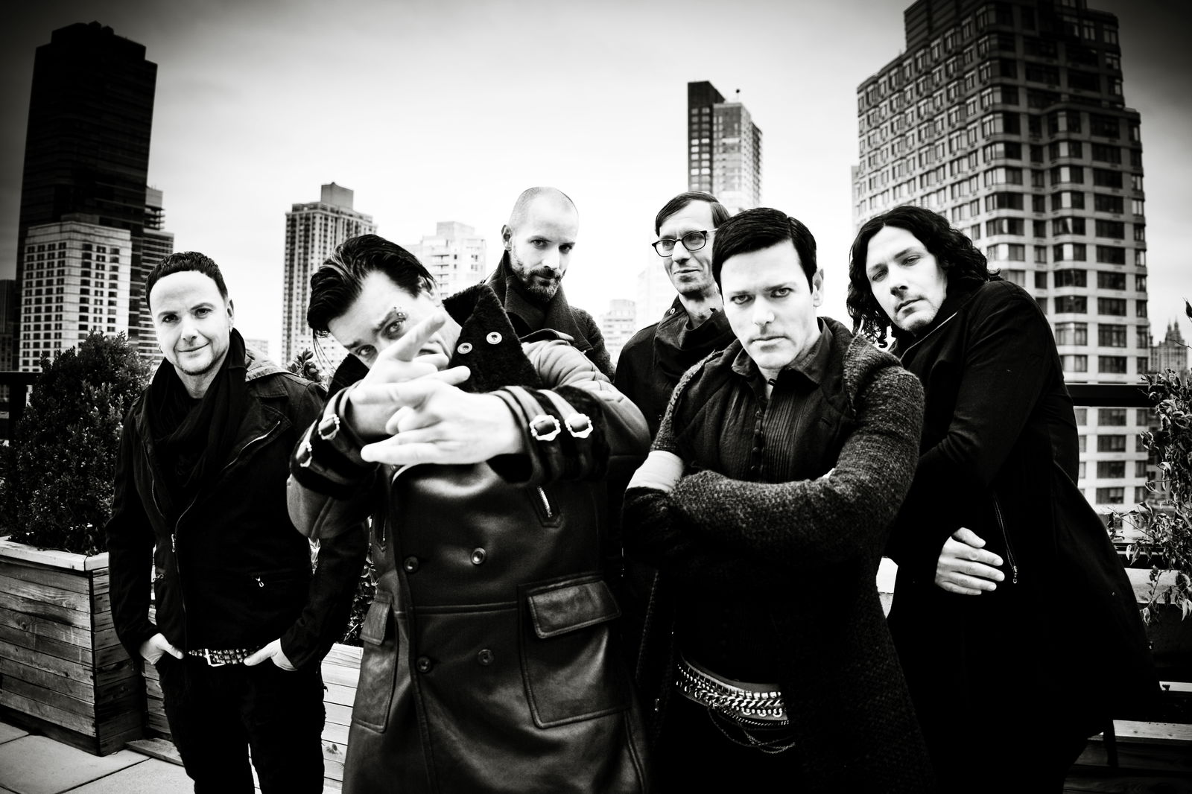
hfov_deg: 73.8
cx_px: 596
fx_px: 794
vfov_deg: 53.1
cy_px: 397
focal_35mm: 24
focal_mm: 24
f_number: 3.5
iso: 160
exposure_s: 1/250
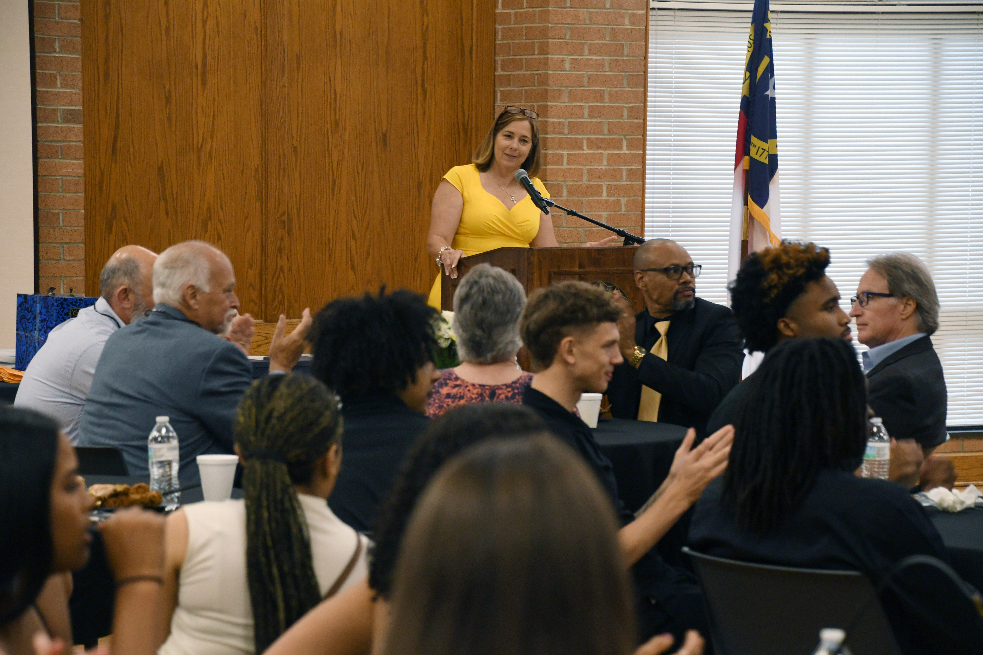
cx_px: 492
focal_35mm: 128
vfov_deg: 10.8
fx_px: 3481
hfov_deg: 16.1
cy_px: 328
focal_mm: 85
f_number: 6.3
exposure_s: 1/60
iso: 1600
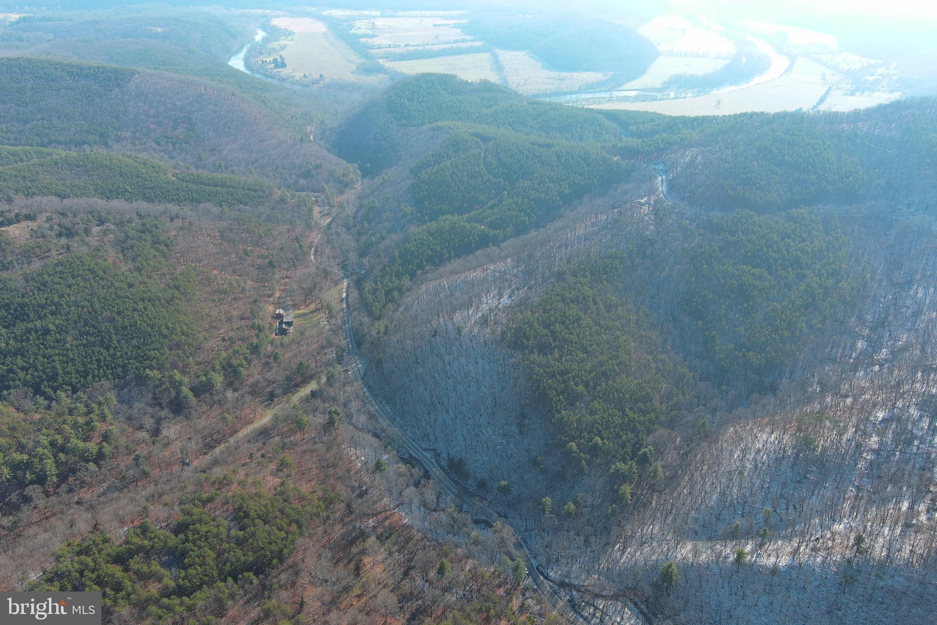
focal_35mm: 29
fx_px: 755
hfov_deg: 63.7
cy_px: 312
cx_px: 468
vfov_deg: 45.0
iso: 100
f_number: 2.8
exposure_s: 1/463
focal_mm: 10.57
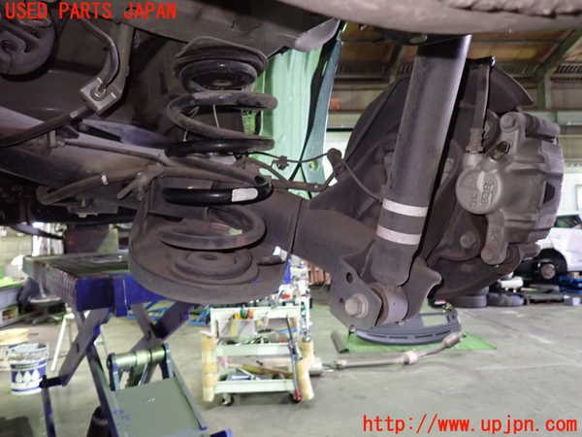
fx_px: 420
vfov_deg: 54.9
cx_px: 291
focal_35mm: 25
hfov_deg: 69.4
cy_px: 218
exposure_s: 1/30
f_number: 2
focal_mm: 4.5
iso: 800
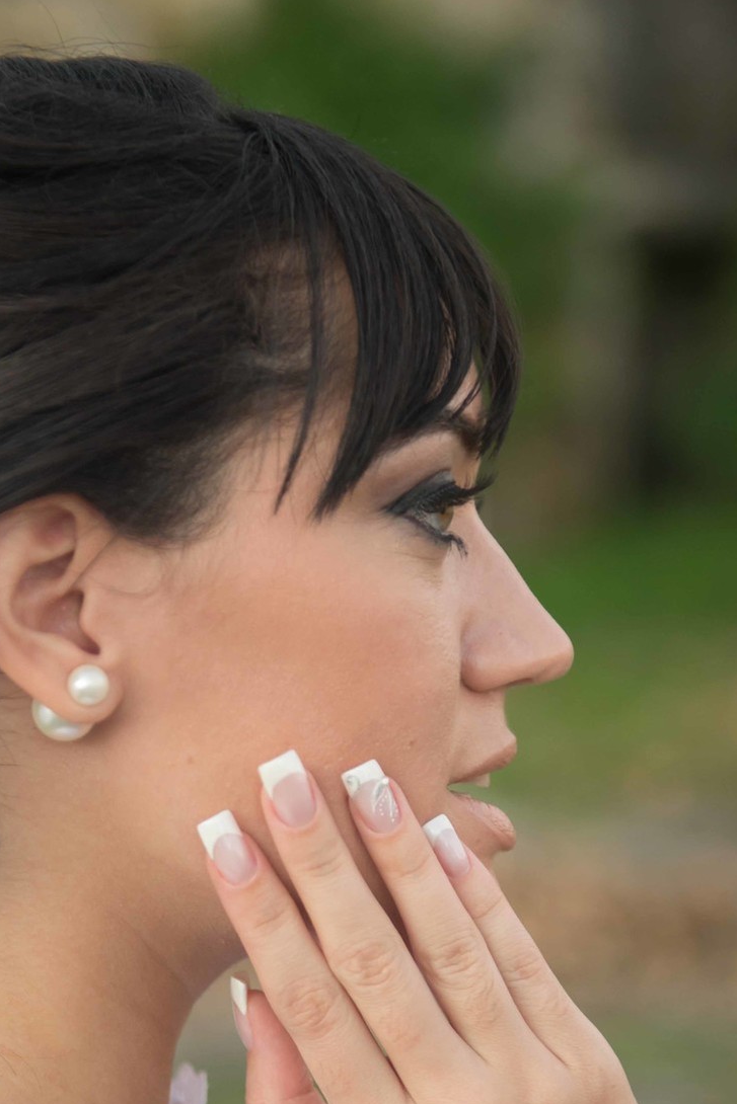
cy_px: 812
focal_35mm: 99
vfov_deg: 20.5
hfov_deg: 13.8
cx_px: 297
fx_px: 3039
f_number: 2.8
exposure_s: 1/100
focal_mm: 60
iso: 1000
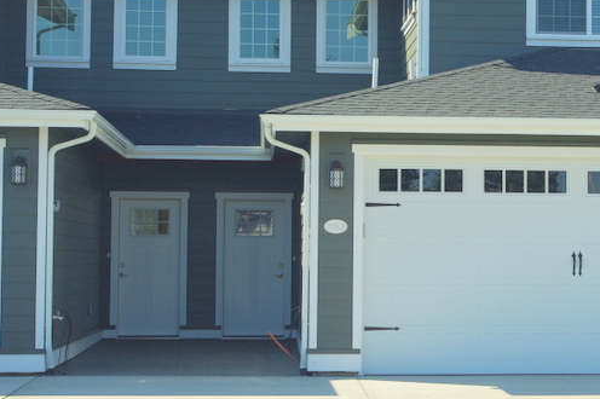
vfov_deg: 14.1
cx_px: 465
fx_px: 1616
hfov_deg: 20.8
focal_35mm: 97
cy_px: 173
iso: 100
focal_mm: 40
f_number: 8
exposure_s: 1/250
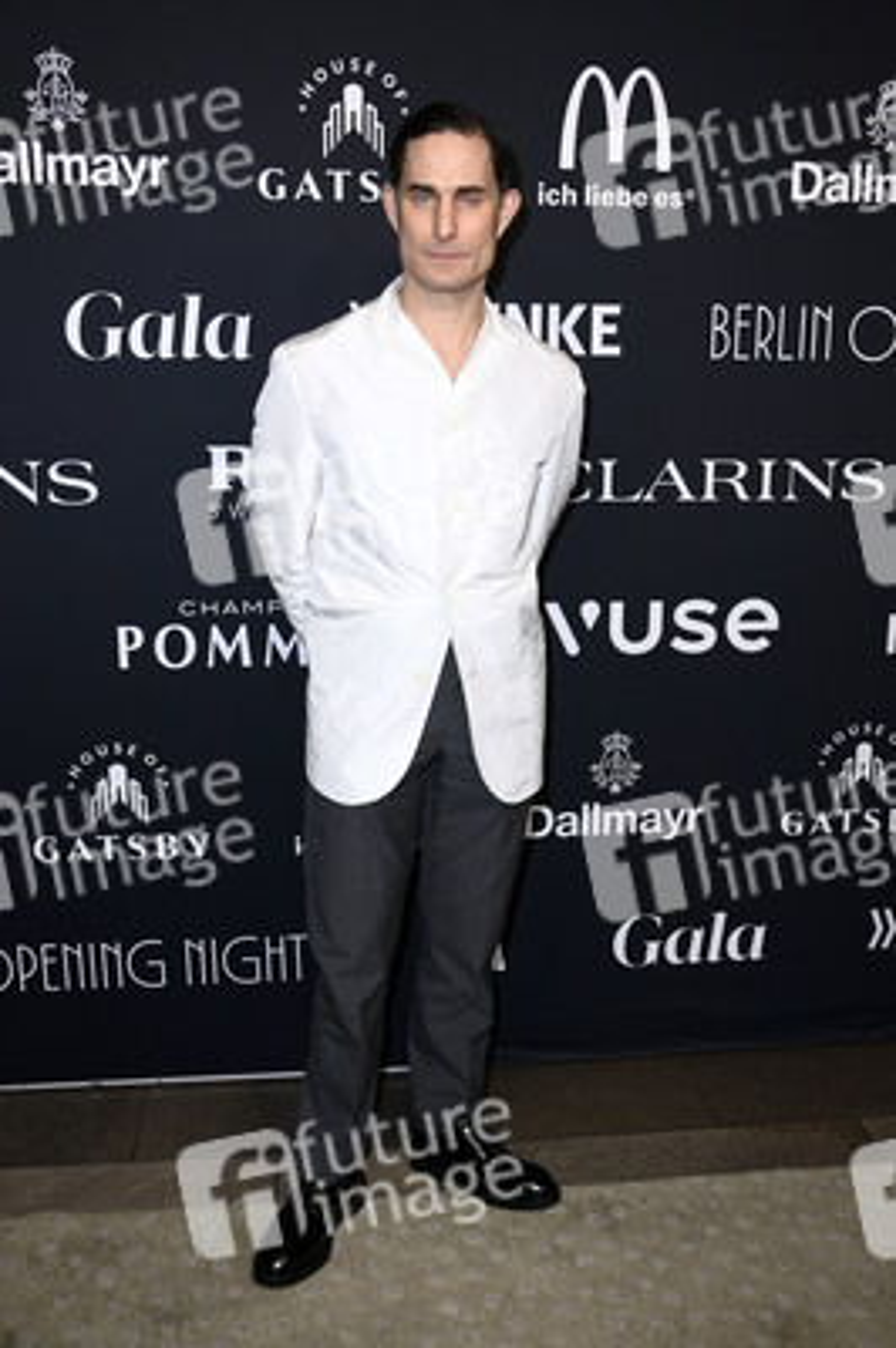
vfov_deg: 55.8
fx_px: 1271
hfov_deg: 38.8
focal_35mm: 34
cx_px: 448
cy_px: 674
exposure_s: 1/250
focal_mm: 34
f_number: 5.6
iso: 500
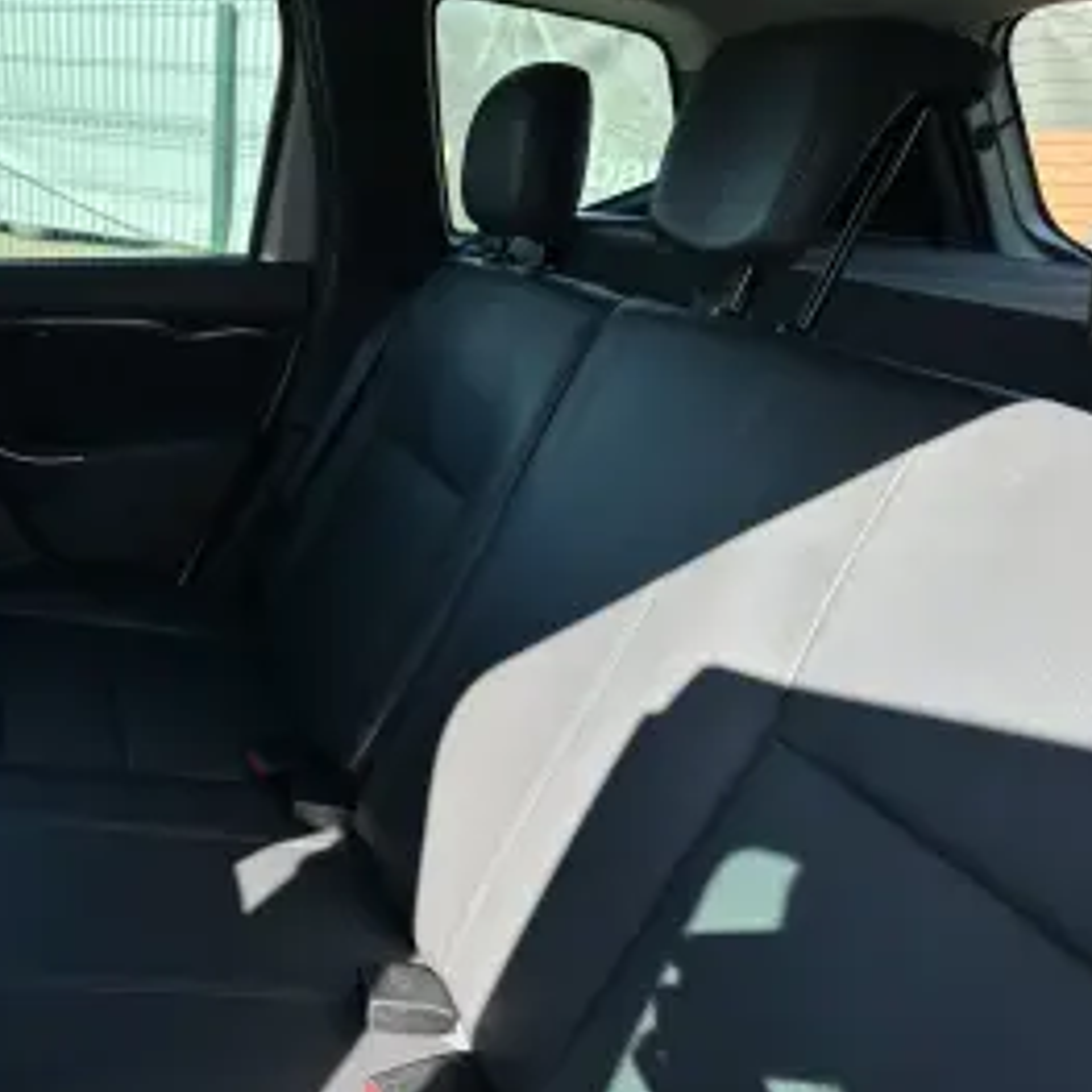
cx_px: 357
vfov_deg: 55.6
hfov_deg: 54.4
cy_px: 548
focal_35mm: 29
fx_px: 1035
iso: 80
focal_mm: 6.86
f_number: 1.78
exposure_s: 1/903
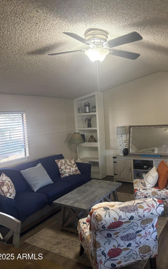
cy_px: 133
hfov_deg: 44.3
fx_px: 205
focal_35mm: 28
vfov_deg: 66.5
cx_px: 99
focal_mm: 5.96
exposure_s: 1/60
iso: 200
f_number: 1.6
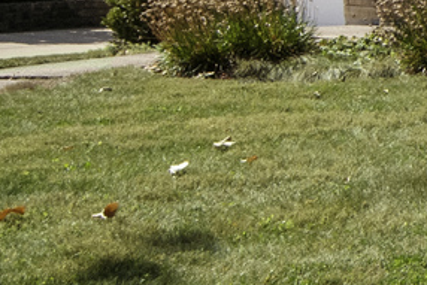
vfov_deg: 10.3
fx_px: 1517
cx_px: 935
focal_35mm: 128
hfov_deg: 13.1
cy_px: -163
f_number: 9
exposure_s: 1/1000
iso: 640
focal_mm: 15
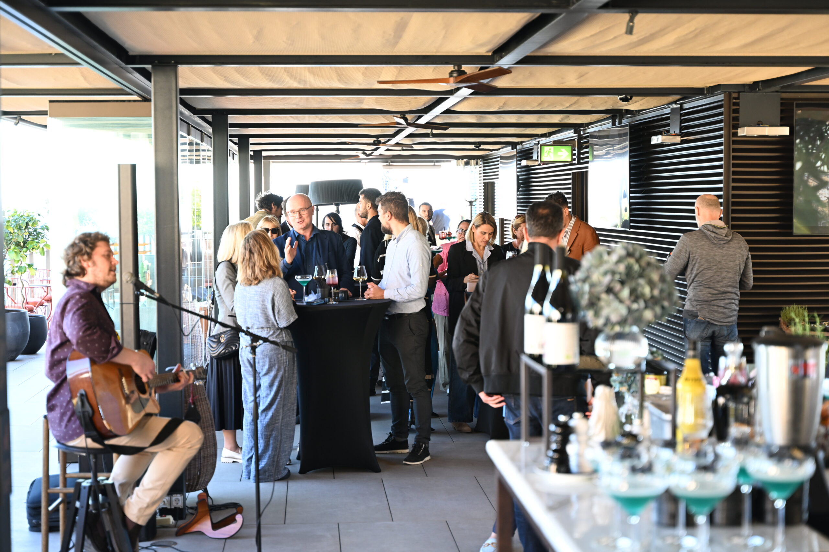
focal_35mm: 58
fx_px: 1336
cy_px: 276
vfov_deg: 23.4
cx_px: 414
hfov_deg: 34.5
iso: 640
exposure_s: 1/160
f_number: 3.2
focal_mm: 58
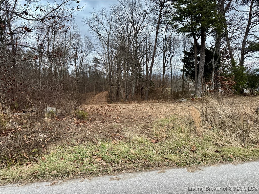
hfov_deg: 71.6
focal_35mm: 24
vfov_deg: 56.8
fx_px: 180
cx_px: 130
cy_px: 97
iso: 500
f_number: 1.78
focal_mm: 6.76
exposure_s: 1/60
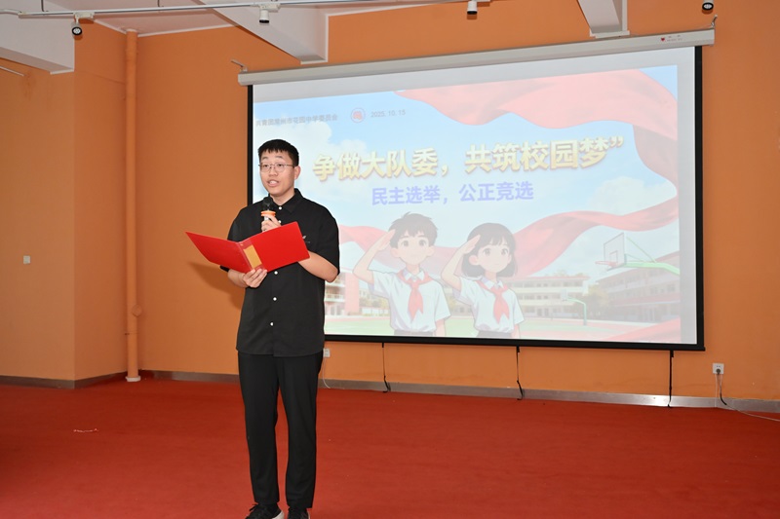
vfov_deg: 37.8
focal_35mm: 35
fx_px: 758
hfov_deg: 54.4
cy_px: 260
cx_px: 390
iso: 2200
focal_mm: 35
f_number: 4
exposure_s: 1/250
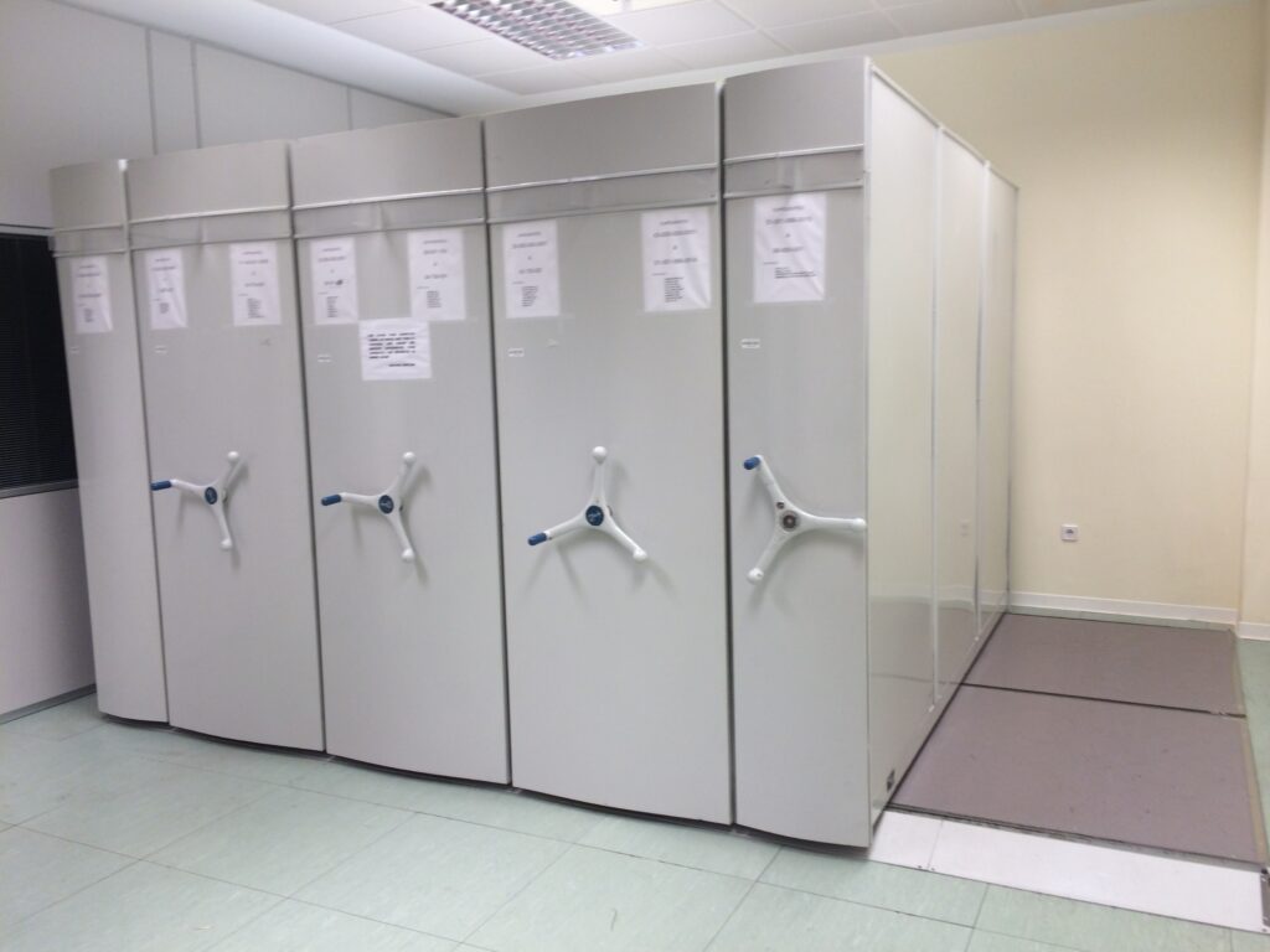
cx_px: 635
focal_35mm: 30
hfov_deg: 60.0
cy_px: 476
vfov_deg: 46.8
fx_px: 1101
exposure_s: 1/60
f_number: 2.2
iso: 50
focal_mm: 4.12
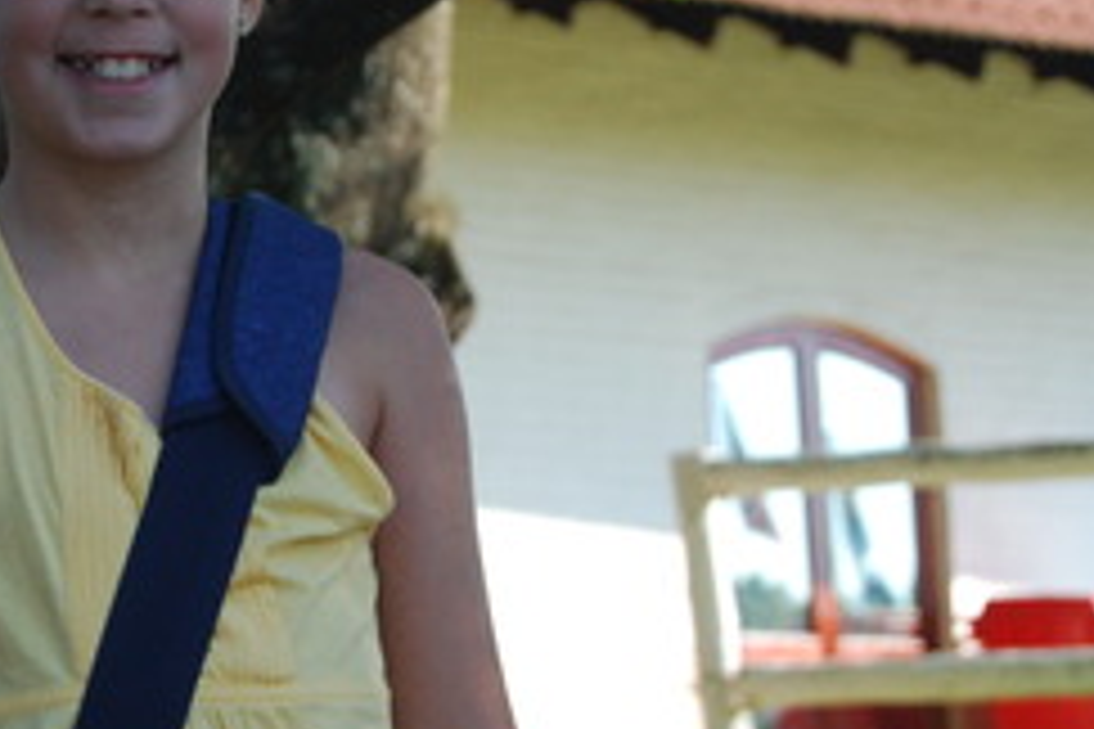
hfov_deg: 9.4
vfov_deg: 6.3
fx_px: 6604
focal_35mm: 217
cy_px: 284
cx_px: 45
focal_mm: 55
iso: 500
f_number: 5.6
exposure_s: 1/500
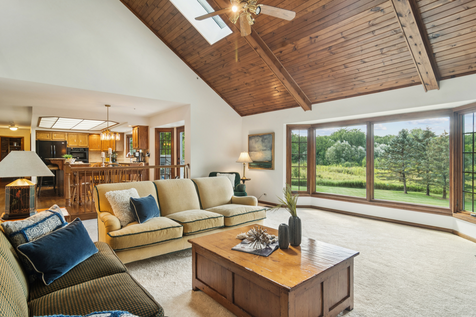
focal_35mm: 18
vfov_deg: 67.4
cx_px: 238
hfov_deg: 90.0
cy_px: 158
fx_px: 238
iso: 200
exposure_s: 1/10
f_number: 8
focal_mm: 12
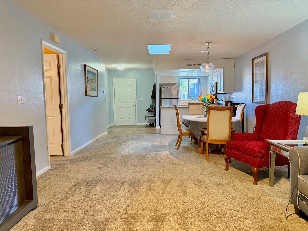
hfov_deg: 71.6
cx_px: 154
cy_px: 116
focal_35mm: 24
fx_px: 214
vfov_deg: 56.8
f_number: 1.78
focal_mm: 6.76
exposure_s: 1/60
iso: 400
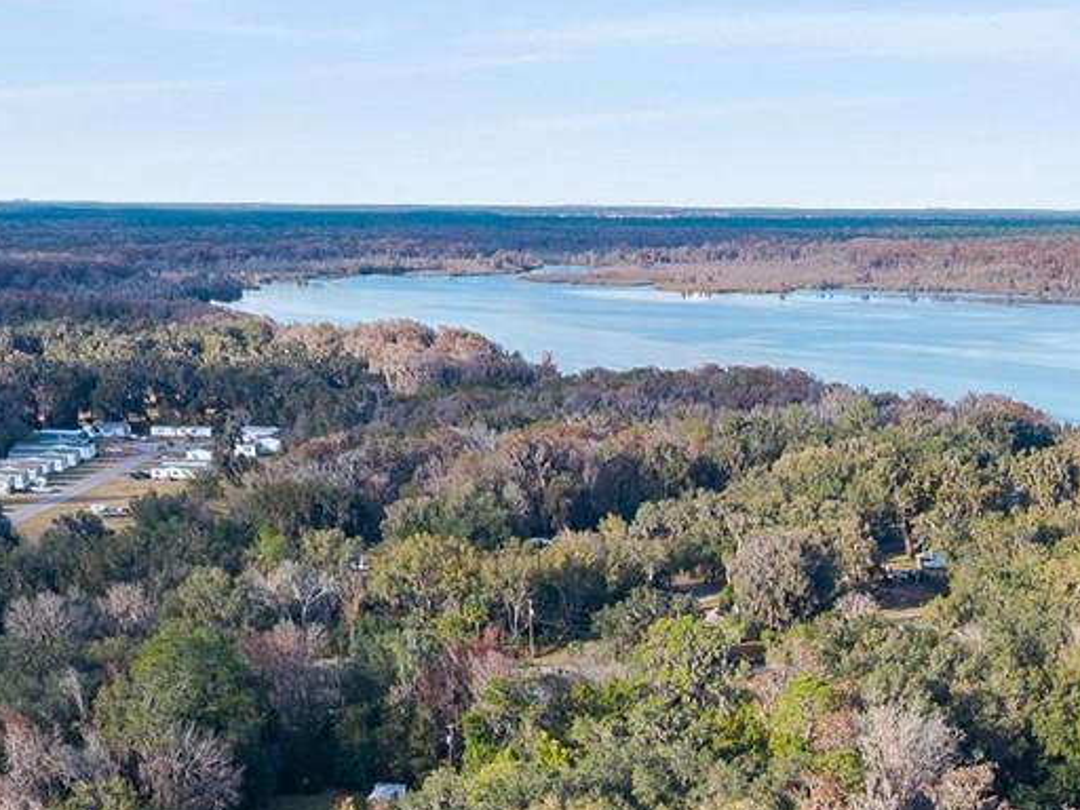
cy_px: 991
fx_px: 2340
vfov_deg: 18.5
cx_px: 631
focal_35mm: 75
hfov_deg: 26.0
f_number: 1.8
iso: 230
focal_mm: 8.67
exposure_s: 1/2000
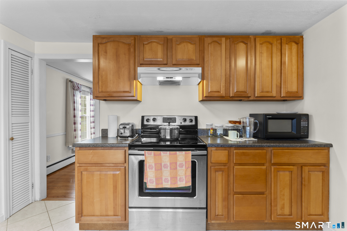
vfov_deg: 73.7
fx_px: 154
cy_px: 116
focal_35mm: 16
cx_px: 174
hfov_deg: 96.7
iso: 200
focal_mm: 16
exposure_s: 1.3
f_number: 9
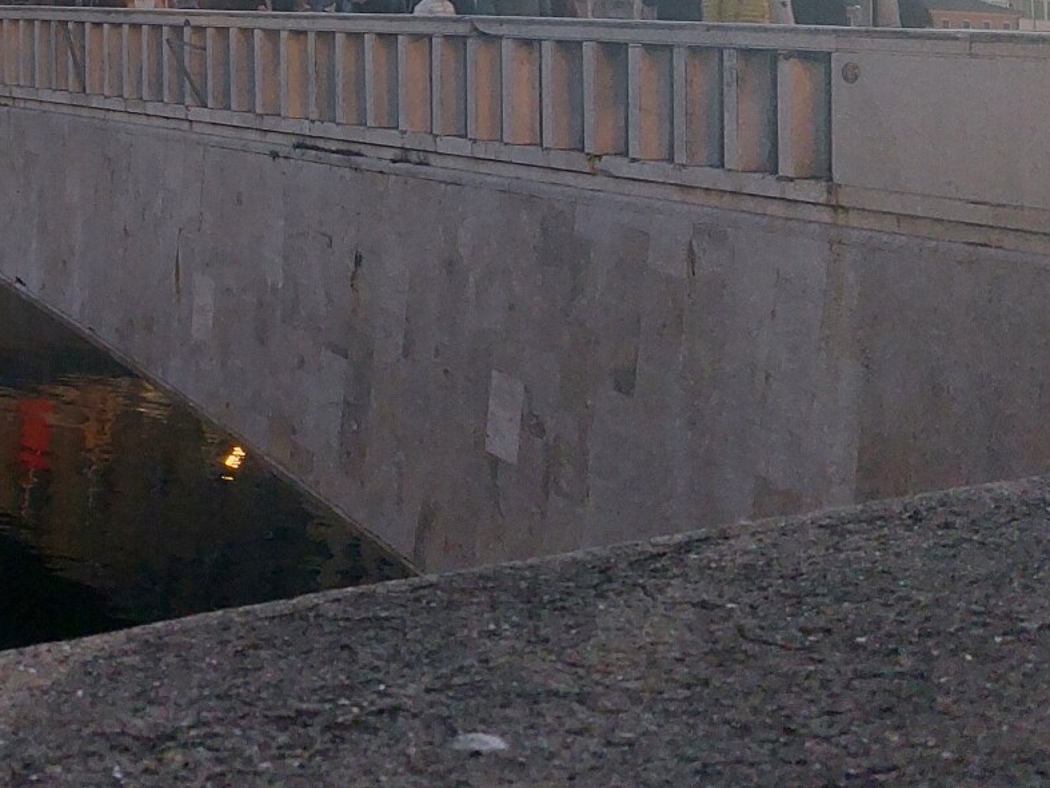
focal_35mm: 61
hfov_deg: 29.5
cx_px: -5
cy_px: 48
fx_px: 1850
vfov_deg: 23.3
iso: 400
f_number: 1.8
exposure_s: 1/50
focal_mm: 5.23
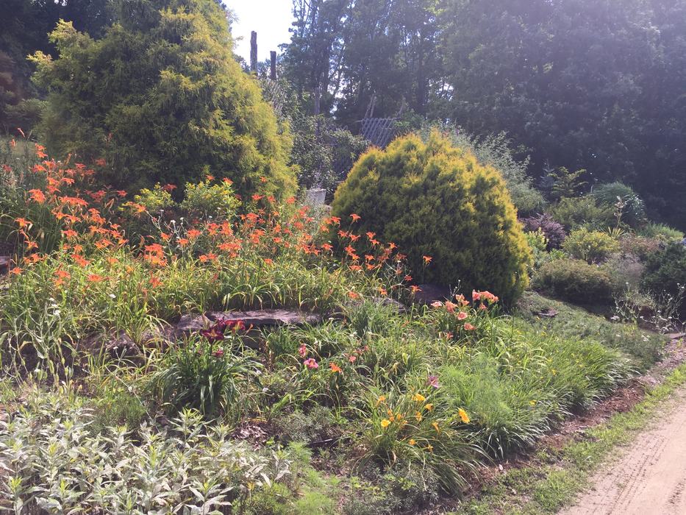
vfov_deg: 48.2
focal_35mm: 29
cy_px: 258
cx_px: 343
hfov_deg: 61.7
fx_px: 575
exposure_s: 1/444
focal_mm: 4.15
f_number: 2.2
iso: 32
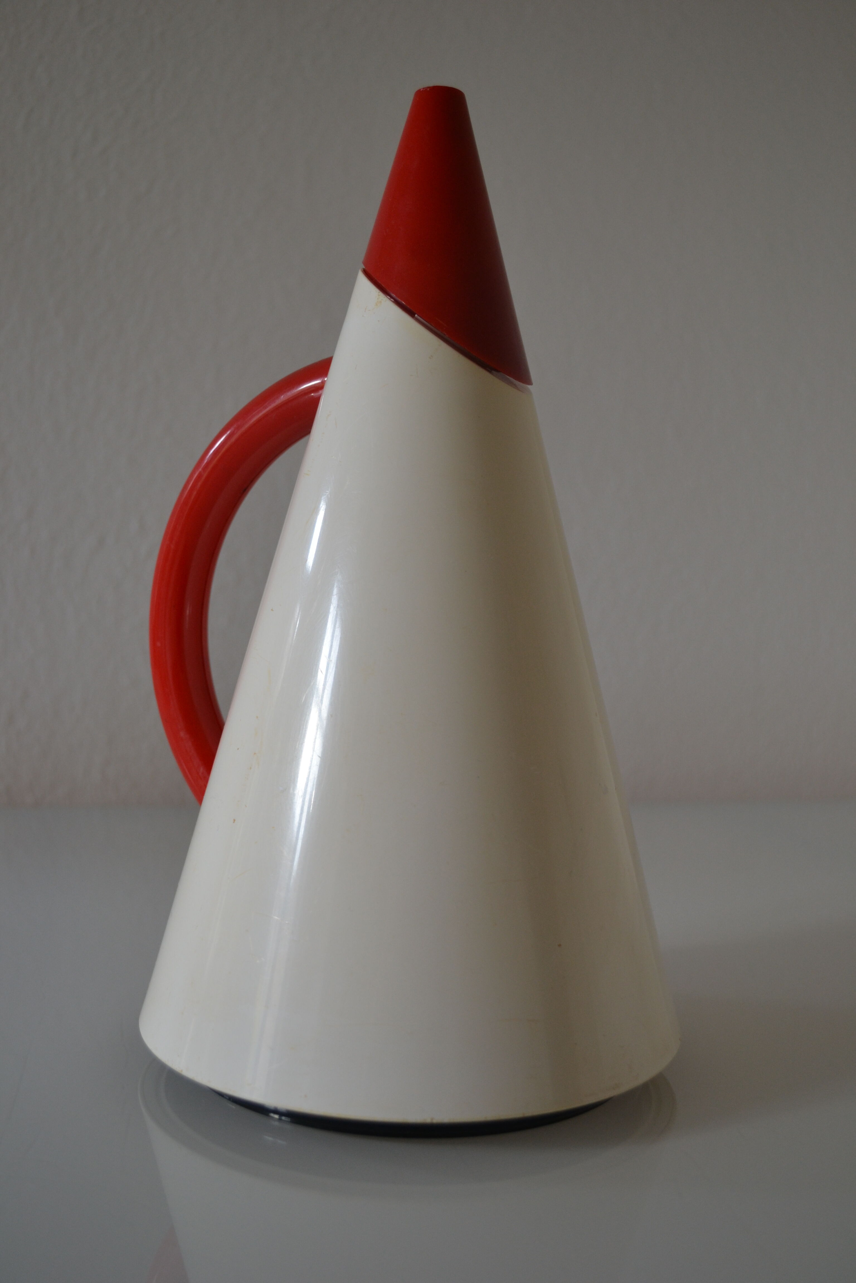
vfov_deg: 53.1
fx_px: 1284
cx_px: 428
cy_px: 642
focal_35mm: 36
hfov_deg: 36.9
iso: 400
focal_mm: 24
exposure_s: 1/40
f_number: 4
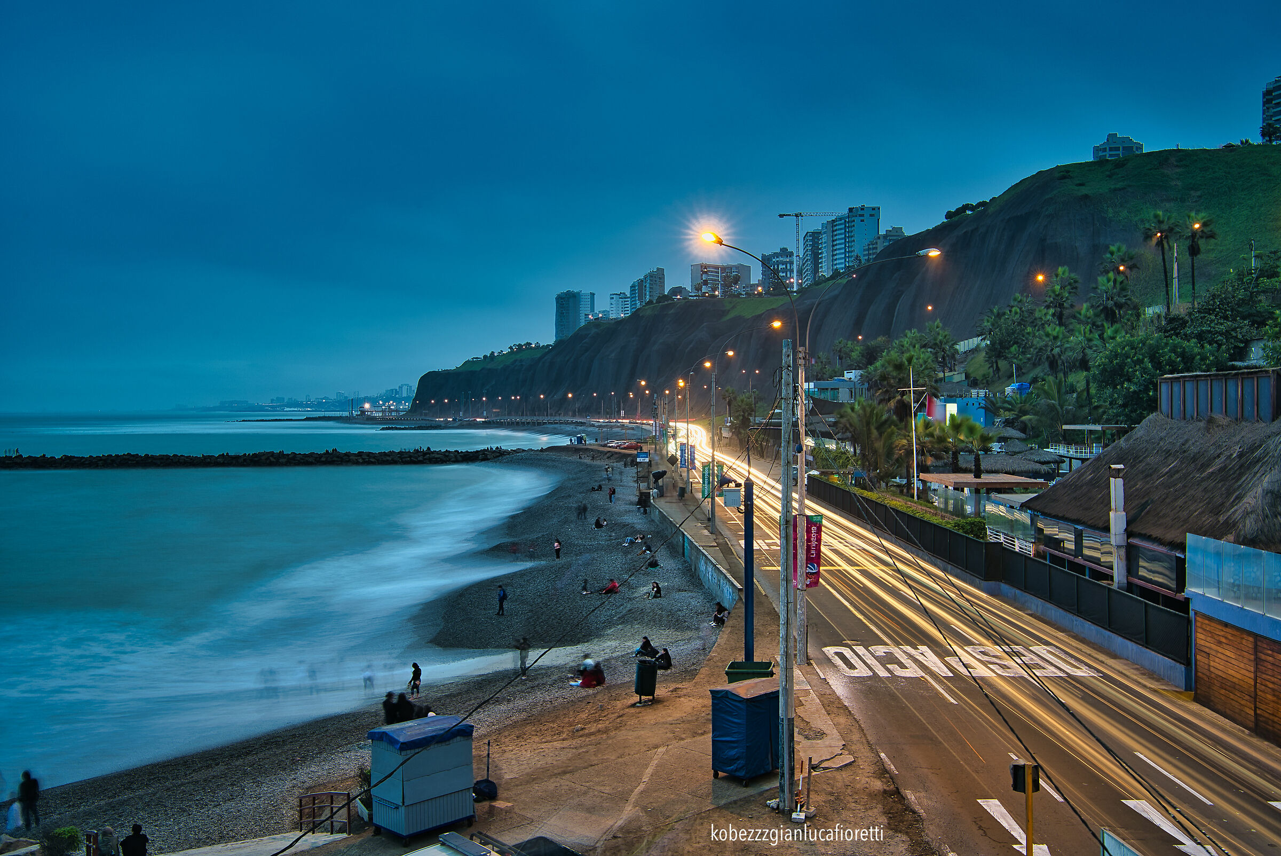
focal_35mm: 35
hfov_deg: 54.4
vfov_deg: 37.9
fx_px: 1246
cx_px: 640
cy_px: 428
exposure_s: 30
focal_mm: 35
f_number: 13
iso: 100
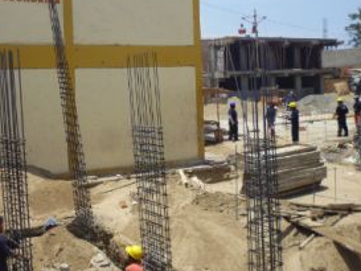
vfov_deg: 31.1
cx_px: 134
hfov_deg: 40.9
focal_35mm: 46
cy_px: 78
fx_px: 480
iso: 100
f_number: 9
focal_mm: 5
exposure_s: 1/125
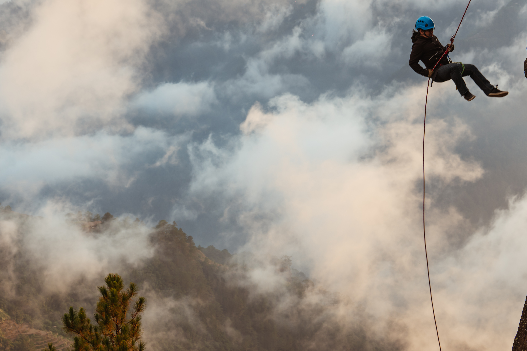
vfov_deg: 14.1
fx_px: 1420
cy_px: 129
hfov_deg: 21.0
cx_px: 305
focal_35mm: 97
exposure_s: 1/125
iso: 125
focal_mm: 70
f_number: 4.5
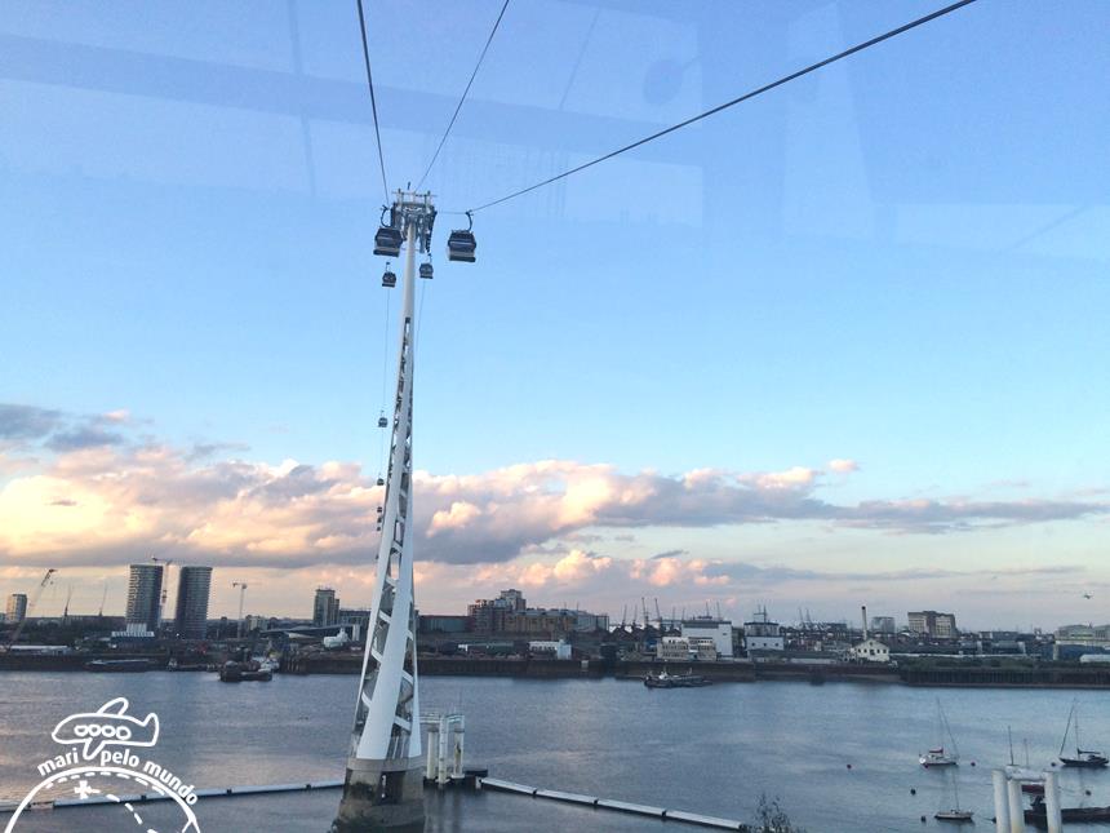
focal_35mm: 29
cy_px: 416
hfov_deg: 61.7
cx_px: 555
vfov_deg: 48.2
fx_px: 930
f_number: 2.2
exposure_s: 1/366
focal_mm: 4.15
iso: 32
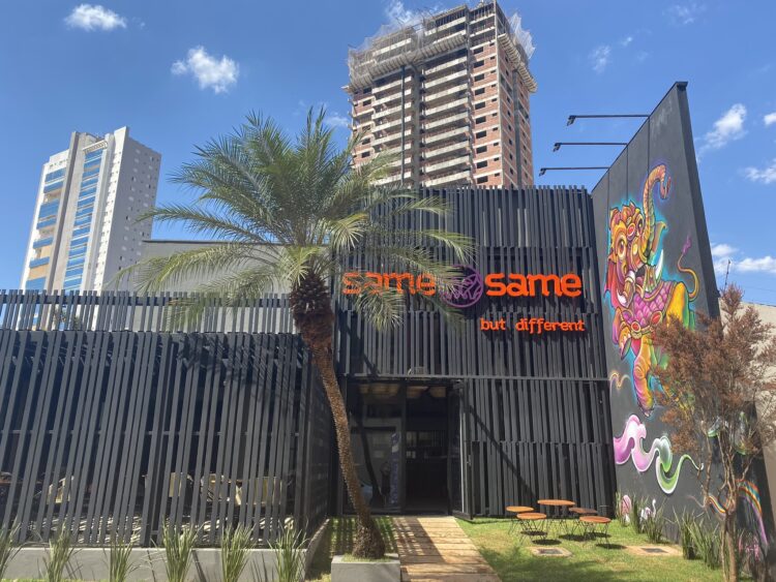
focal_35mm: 26
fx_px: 583
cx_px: 388
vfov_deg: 53.1
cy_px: 291
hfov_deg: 67.3
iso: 32
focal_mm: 4.25
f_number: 1.8
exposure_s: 1/1258
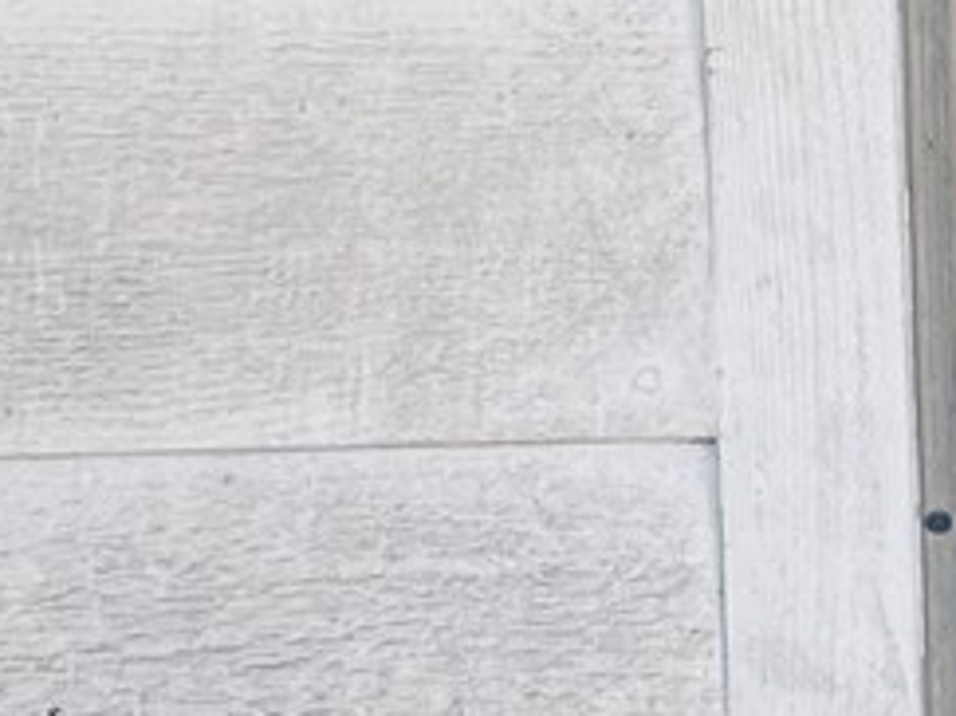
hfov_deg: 10.0
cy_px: -413
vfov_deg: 8.5
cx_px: 2337
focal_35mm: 171
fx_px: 4720
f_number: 1.6
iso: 50
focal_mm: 5.1
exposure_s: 1/350
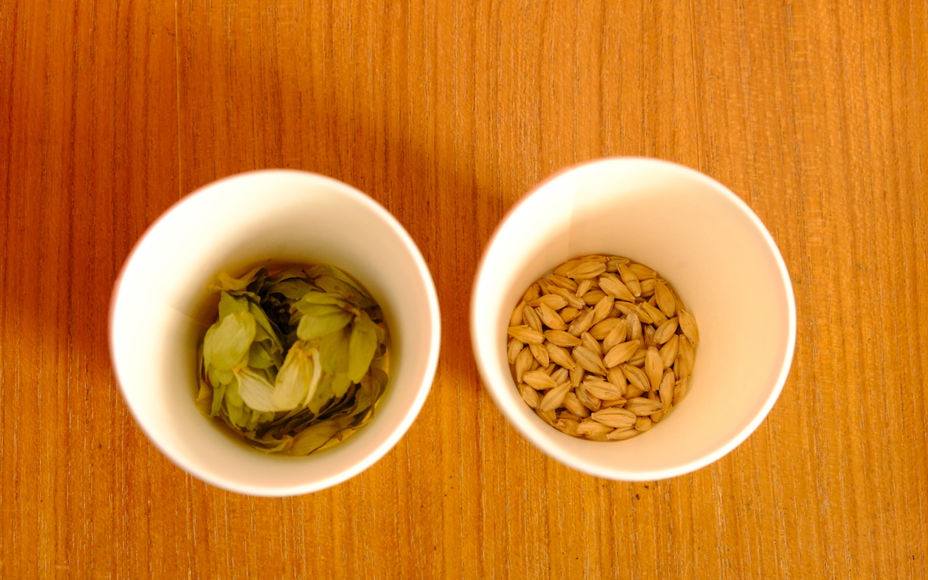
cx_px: 459
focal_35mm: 66
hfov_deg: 31.1
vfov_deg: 19.7
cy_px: 285
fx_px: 1669
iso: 1250
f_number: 7.1
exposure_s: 1/20
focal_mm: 42.5
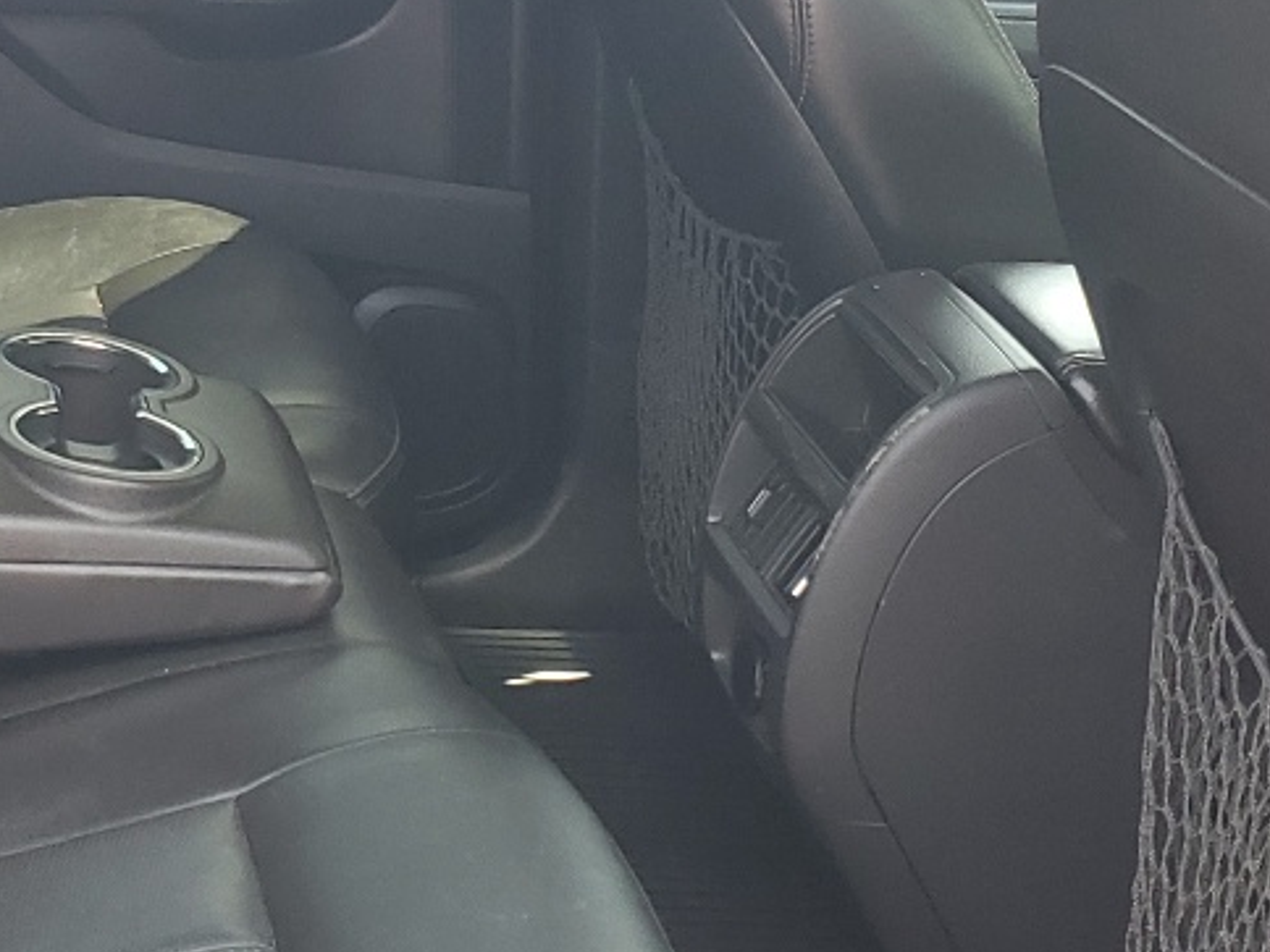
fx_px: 3155
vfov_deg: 17.2
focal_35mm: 86
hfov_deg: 22.6
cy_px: 404
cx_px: 396
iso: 55
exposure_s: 1/120
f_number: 1.5
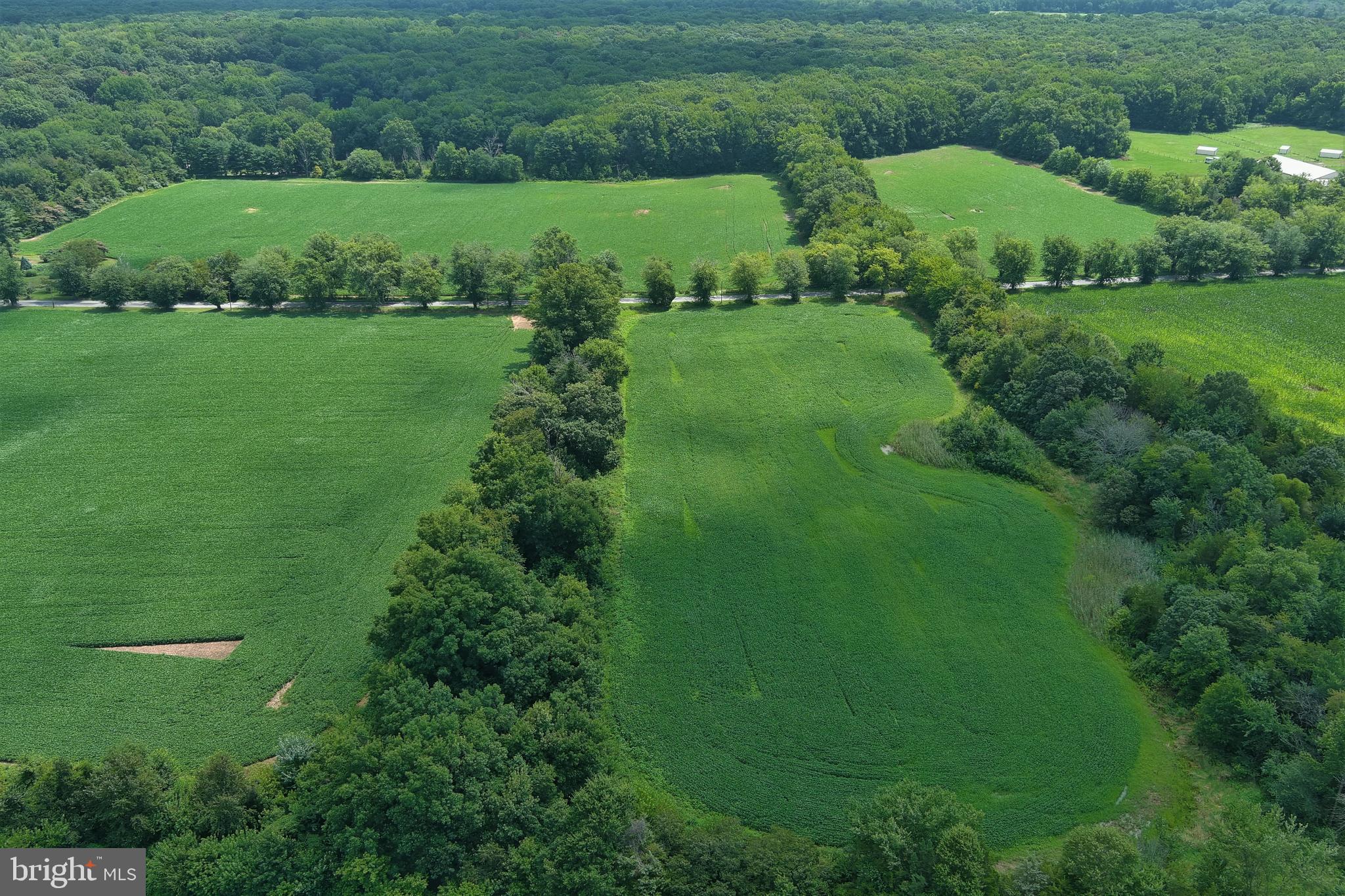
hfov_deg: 63.7
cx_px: 672
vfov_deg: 45.0
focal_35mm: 29
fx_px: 1083
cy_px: 448
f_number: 2.8
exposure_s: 1/500
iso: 100
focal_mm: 10.57
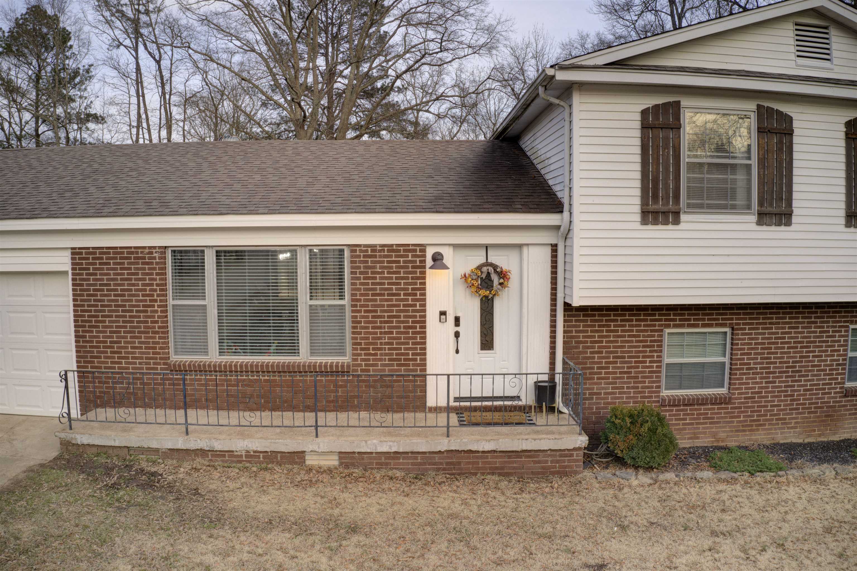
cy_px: 286
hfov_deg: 65.5
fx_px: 666
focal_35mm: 28
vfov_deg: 46.4
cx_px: 428
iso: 100
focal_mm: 10.3
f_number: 5.6
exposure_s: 1/20
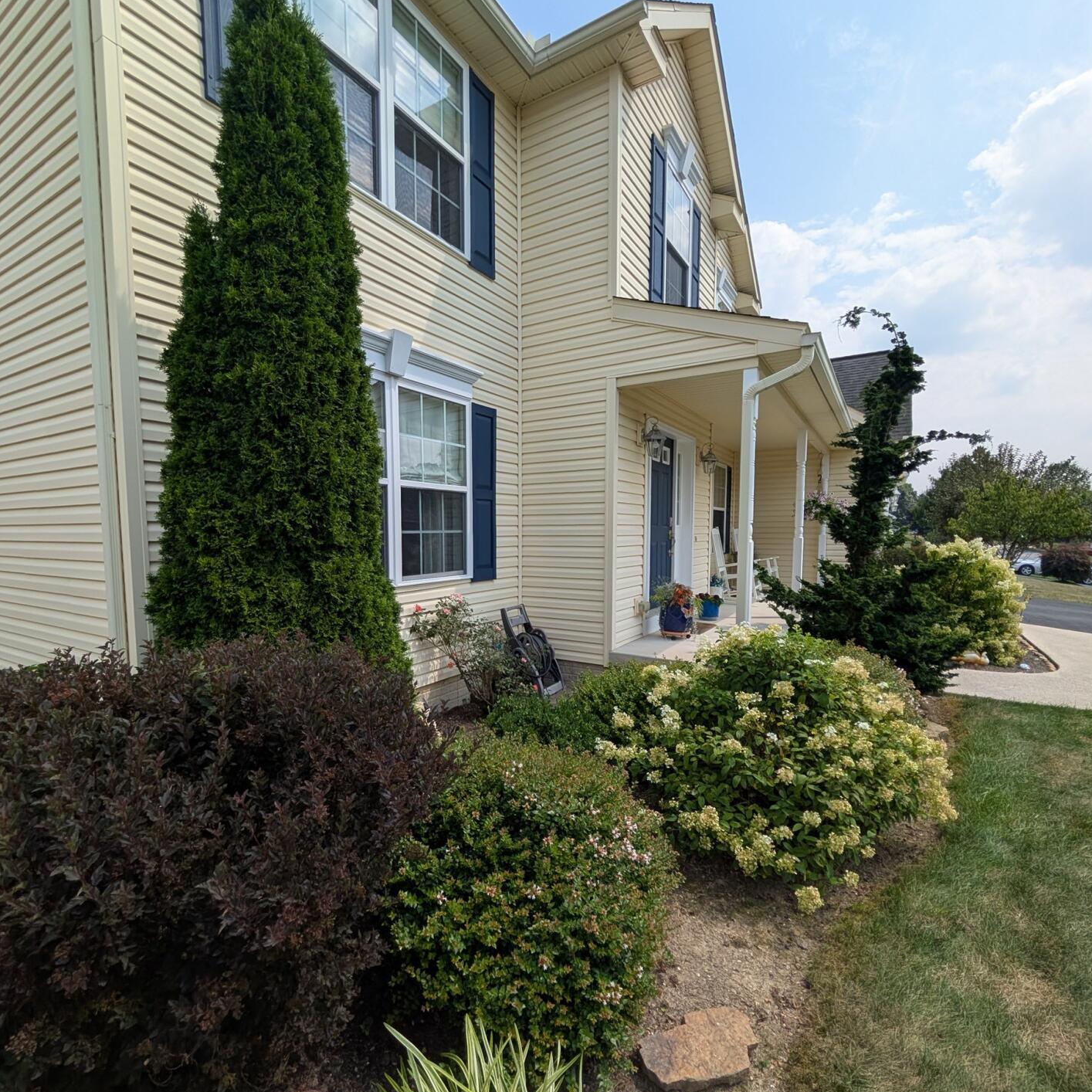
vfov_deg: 91.0
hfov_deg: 91.0
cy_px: 585
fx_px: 535
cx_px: 517
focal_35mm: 15
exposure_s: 1/2924
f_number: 1.7
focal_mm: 2.02
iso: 52
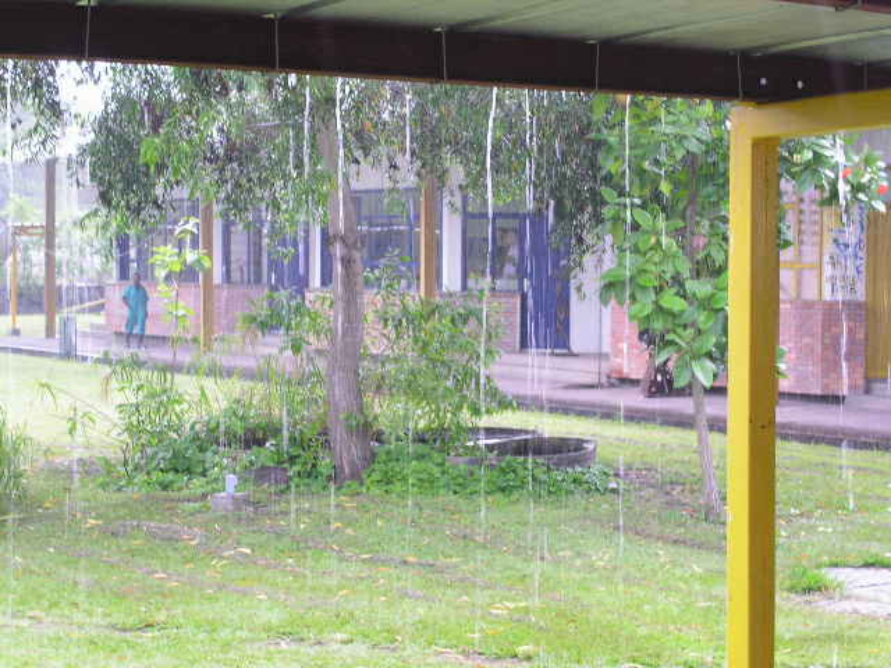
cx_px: 446
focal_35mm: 82
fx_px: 2111
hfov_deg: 23.8
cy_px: 334
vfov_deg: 18.0
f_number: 4
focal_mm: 16.9
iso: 200
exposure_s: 1/45
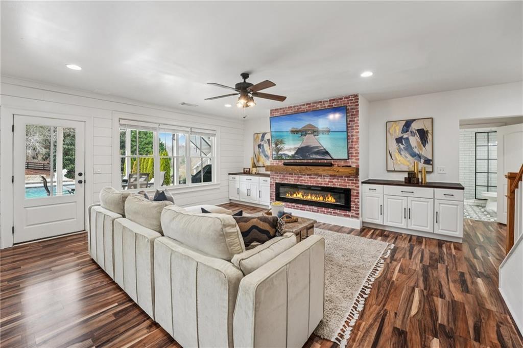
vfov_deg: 78.7
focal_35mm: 15
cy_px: 174
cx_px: 262
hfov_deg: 102.0
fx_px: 212
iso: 320
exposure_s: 1/10
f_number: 8
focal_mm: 14.6
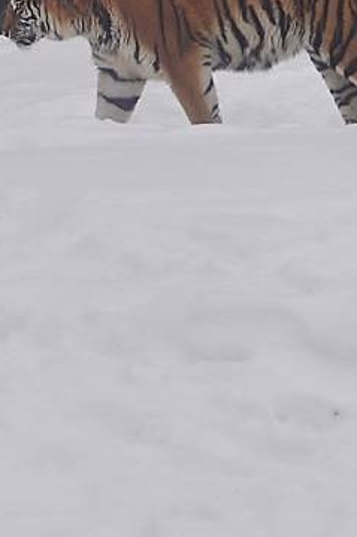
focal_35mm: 520
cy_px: -555
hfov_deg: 2.6
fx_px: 7757
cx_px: 273
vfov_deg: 3.9
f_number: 4.5
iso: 450
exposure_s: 1/1000
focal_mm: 78
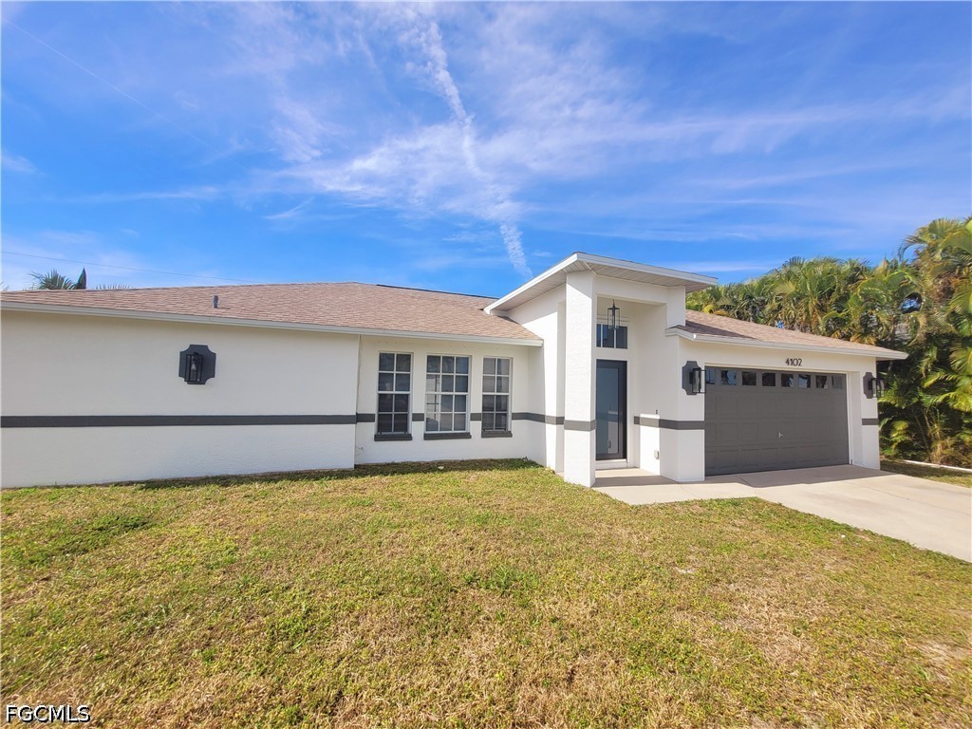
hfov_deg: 106.2
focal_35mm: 13
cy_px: 364
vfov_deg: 89.9
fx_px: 365
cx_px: 486
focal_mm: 1.74
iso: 40
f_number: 2.2
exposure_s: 1/1667
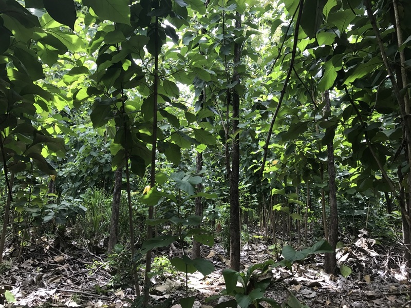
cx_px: 206
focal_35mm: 28
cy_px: 154
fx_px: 332
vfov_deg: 49.7
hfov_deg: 63.4
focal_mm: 3.99
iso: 20
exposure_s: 1/231
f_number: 1.8
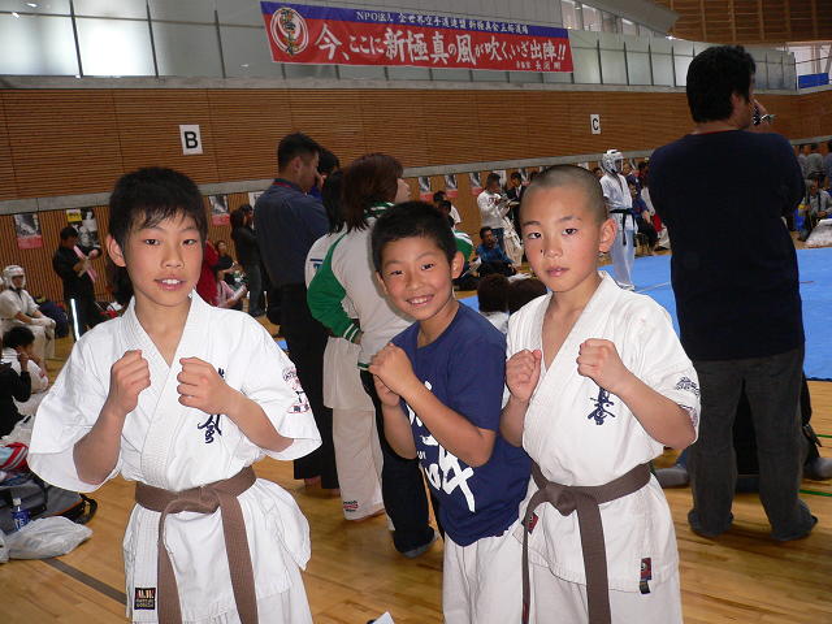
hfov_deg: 52.6
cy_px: 312
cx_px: 416
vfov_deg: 40.7
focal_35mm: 35
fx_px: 841
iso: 150
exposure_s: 1/60
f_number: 2.8
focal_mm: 5.8
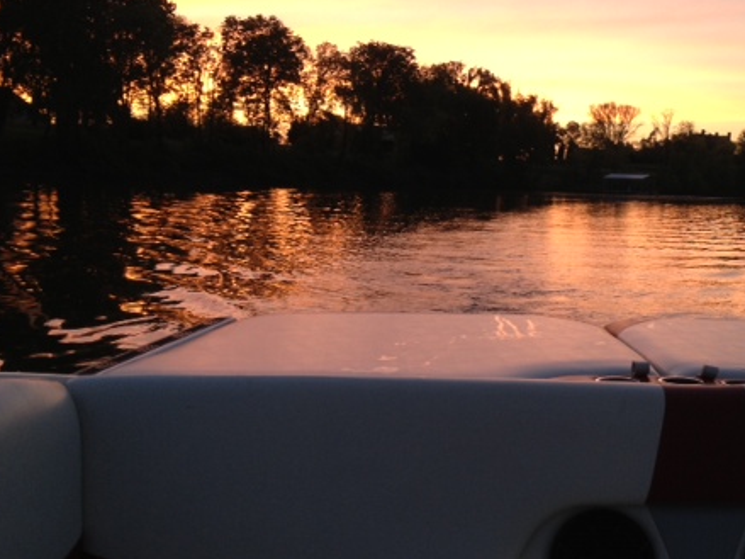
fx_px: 1097
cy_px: 291
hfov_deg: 36.9
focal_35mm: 51
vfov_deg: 28.5
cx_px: 531
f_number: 2.4
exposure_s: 1/20
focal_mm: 4.28
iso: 64
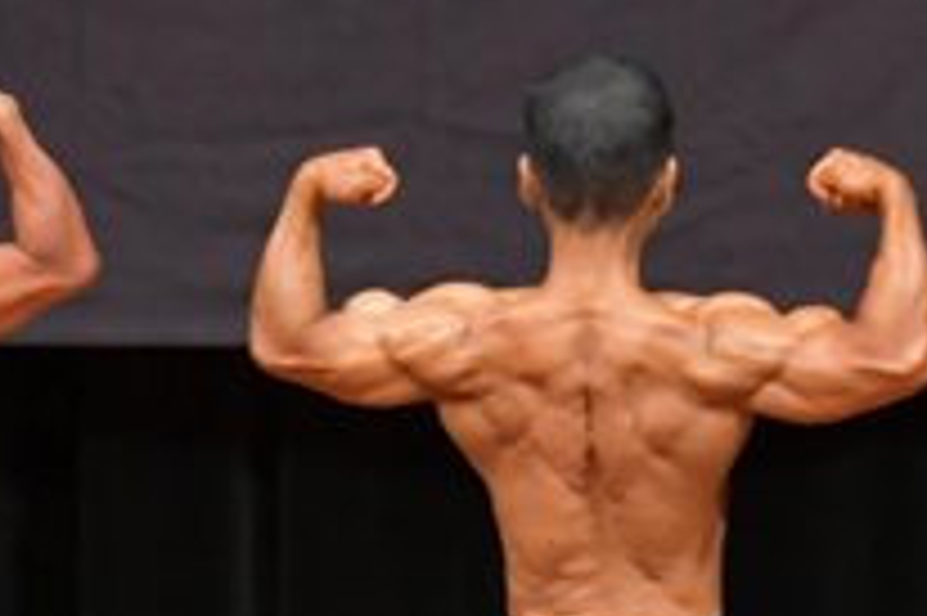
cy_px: 513
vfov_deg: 1.8
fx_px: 19528
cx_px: -295
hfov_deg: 2.7
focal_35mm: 759
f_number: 5.6
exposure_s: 1/400
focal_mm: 135
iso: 5000
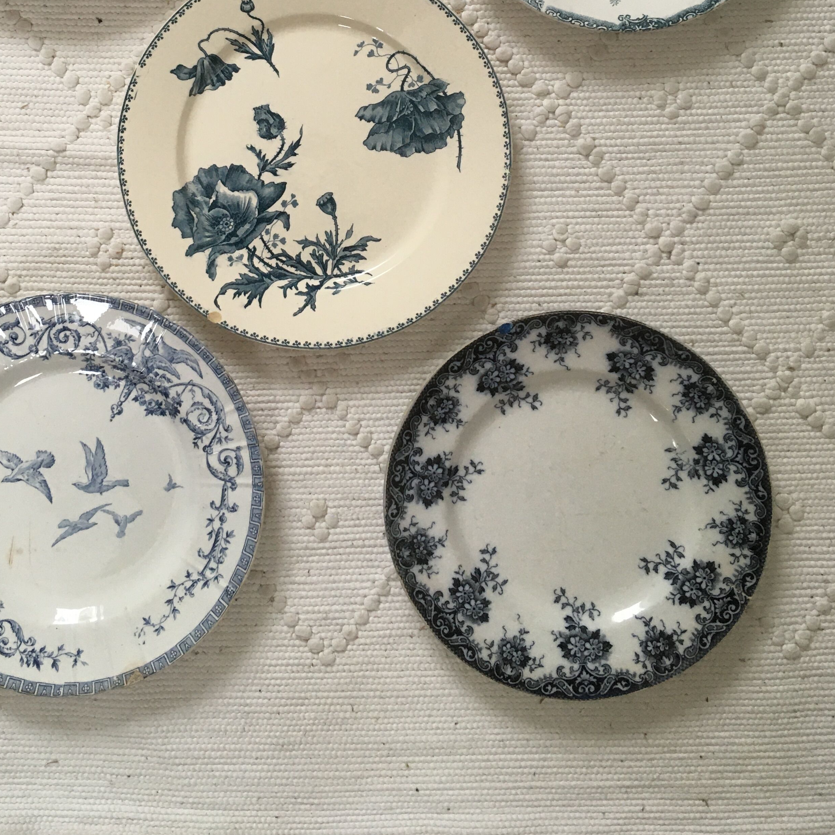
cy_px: 166
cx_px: 341
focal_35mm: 42
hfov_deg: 39.9
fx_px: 1146
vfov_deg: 38.5
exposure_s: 1/33
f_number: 2.2
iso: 50
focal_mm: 4.15
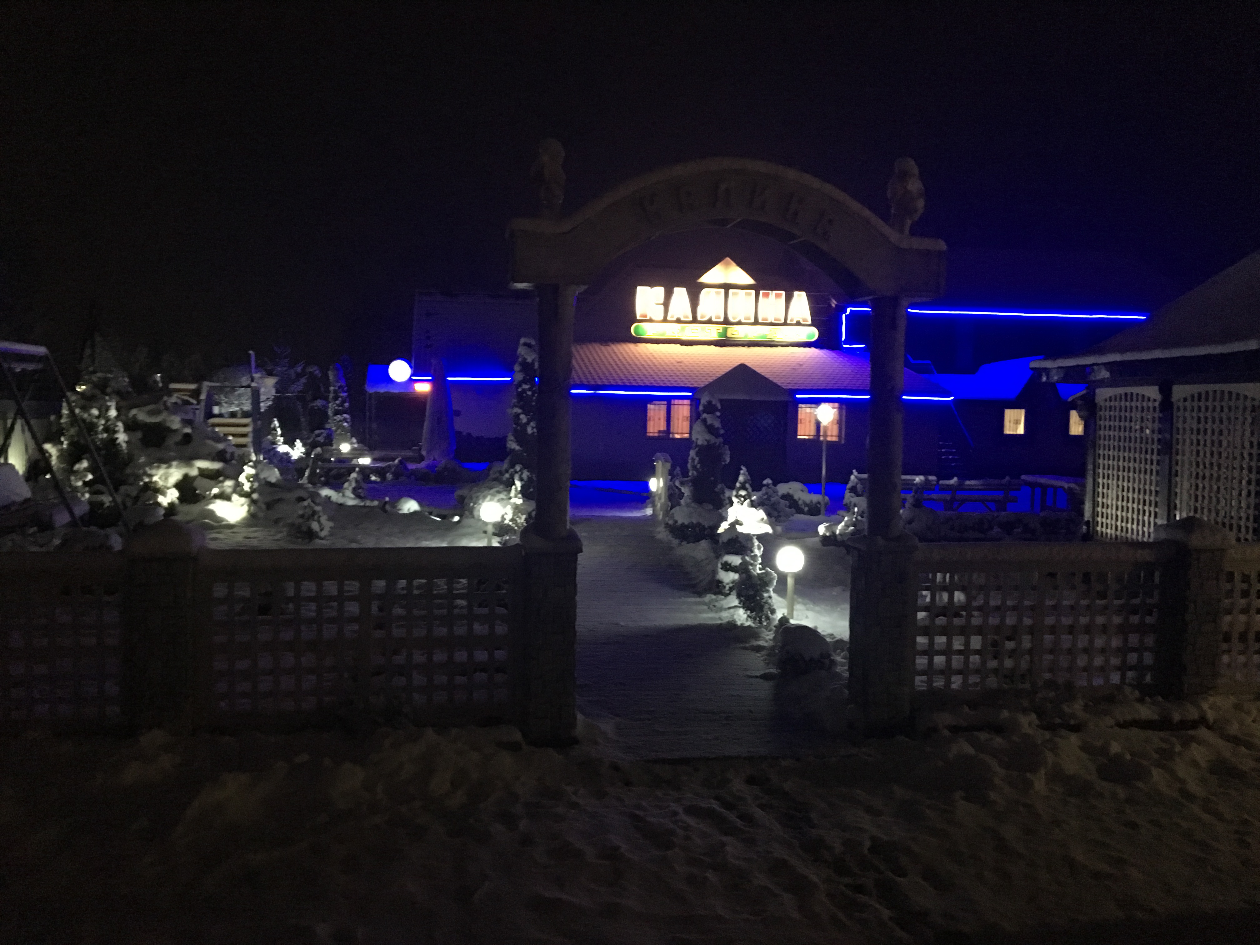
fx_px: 1056
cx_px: 630
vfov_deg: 48.2
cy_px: 472
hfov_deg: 61.7
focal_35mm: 29
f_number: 2.2
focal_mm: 4.15
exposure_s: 1/17
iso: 1000
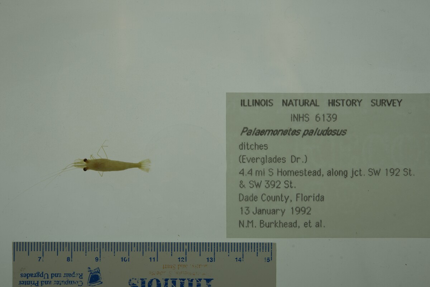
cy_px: 144
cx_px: 215
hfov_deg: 33.4
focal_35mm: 60
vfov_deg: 22.6
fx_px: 717
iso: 50
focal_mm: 60
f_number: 9
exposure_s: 1/125
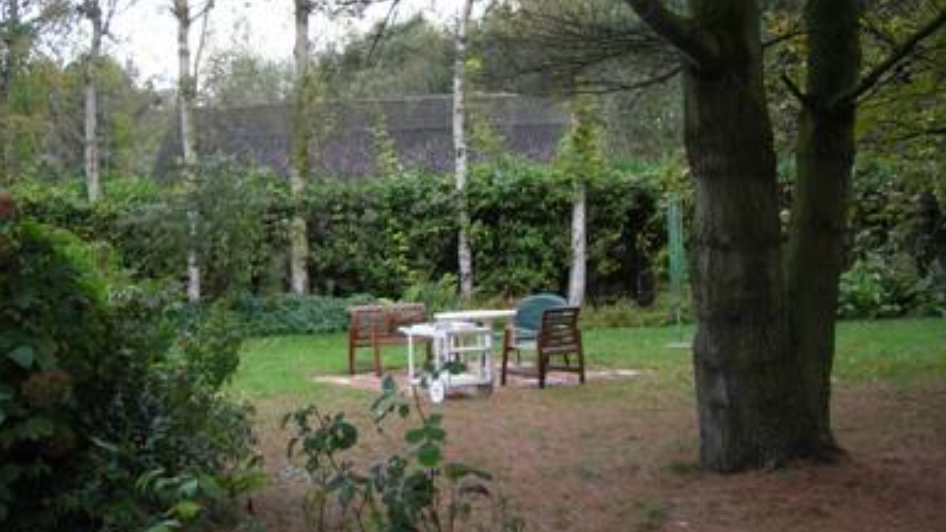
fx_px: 1054
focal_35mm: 42
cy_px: 197
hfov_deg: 48.4
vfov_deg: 28.2
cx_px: 469
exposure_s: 1/31.4
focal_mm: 7.8
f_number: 2.8
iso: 64
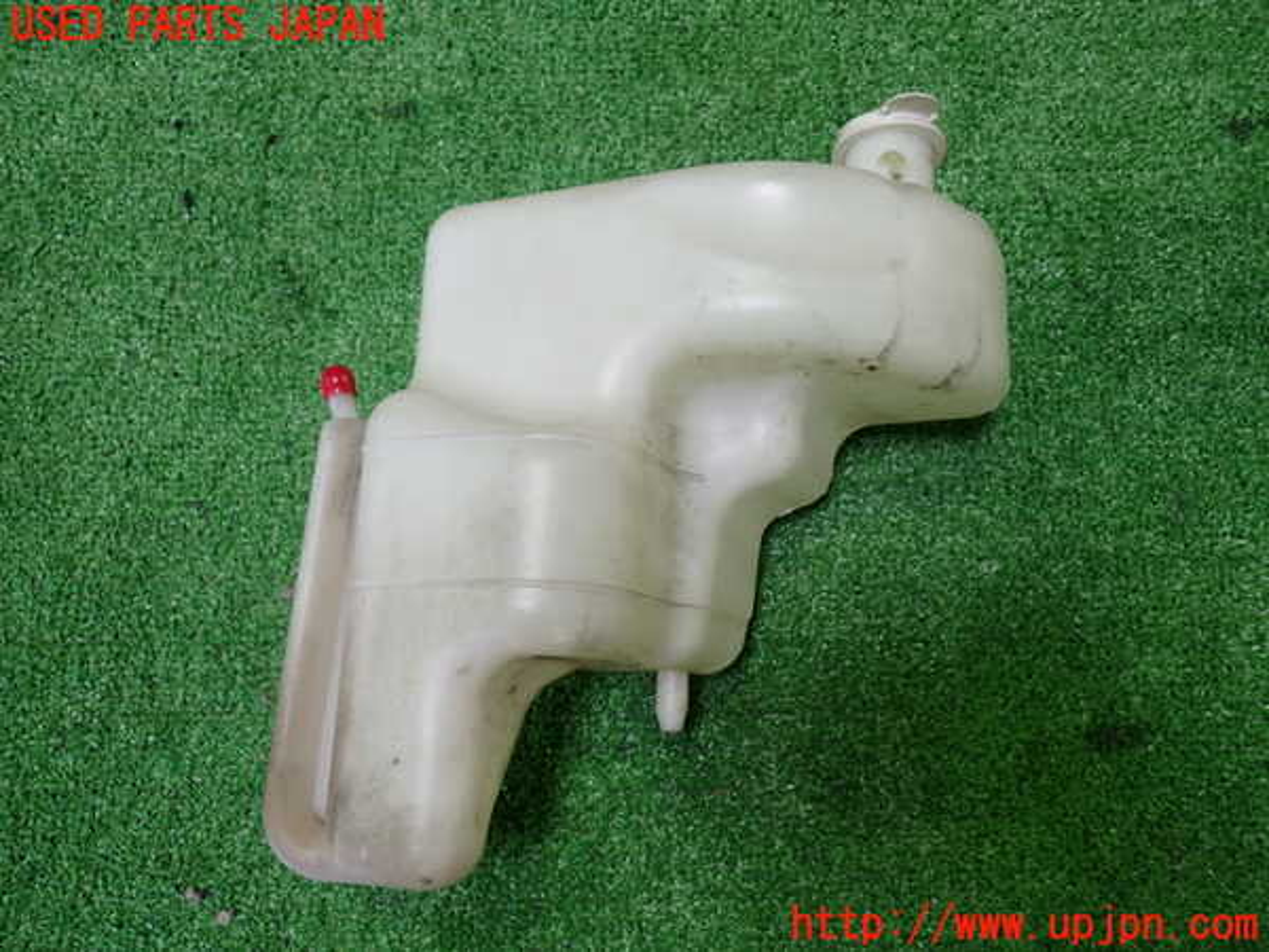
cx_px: 634
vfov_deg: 46.8
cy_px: 476
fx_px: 1100
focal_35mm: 30
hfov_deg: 60.0
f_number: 2.3
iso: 200
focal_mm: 5.4
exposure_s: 1/40
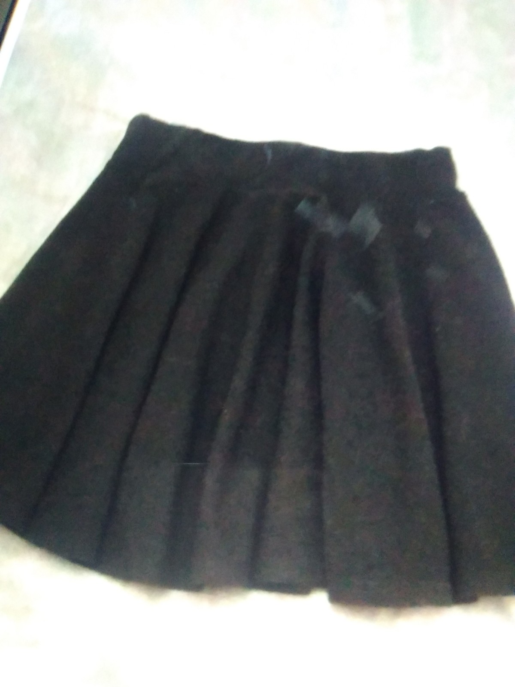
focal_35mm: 29
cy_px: 344
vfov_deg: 61.7
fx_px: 575
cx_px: 258
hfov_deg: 48.2
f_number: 2.4
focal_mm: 2.39
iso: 814
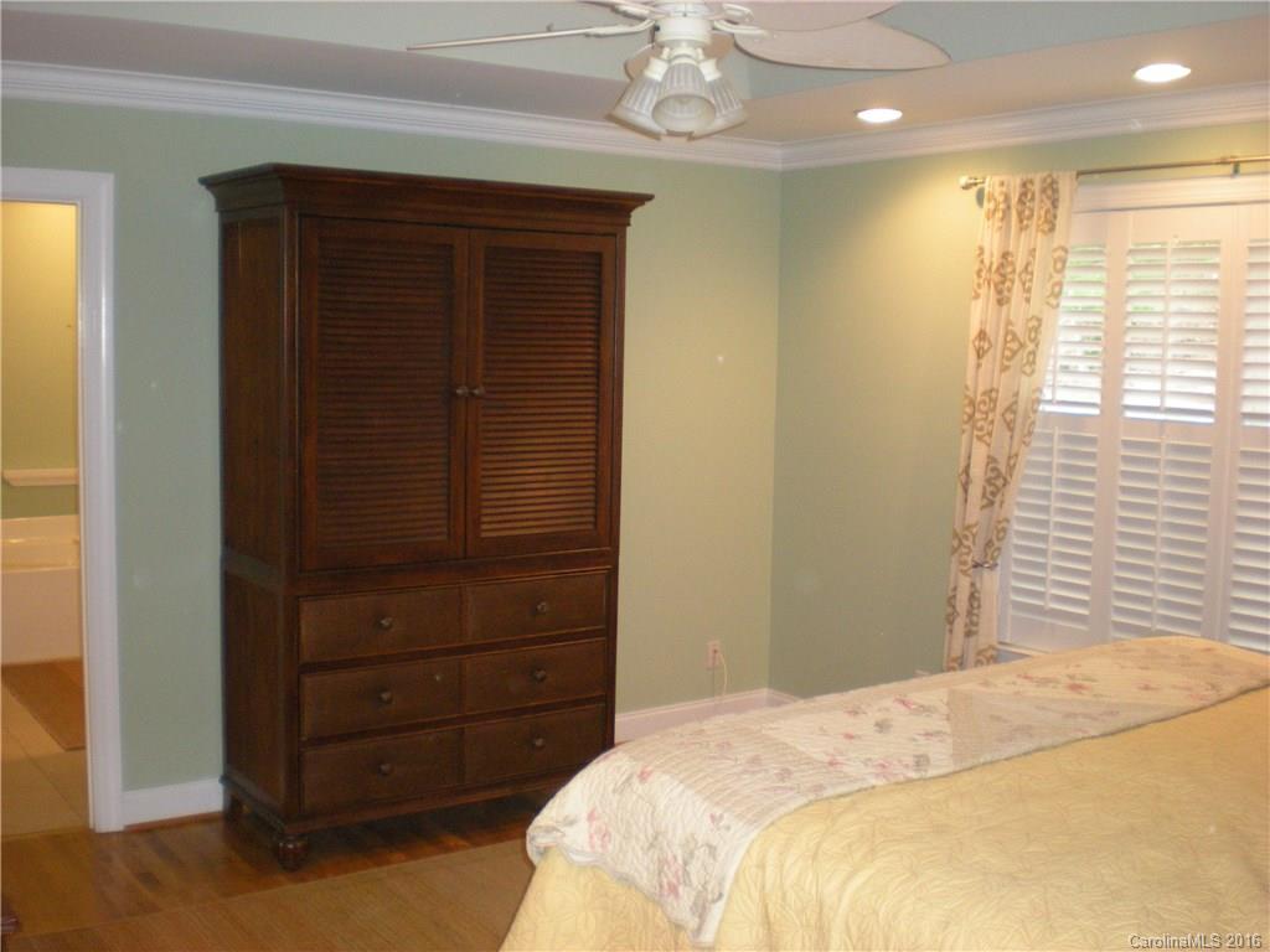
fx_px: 1394
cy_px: 476
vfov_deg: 37.7
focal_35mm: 38
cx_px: 635
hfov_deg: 49.0
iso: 290
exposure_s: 1/30
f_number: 3.1
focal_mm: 6.3
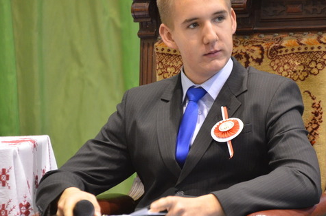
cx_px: 188
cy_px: 124
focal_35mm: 415
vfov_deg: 3.3
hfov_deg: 5.0
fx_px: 3746
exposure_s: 1/80
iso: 1600
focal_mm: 185
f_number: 2.8
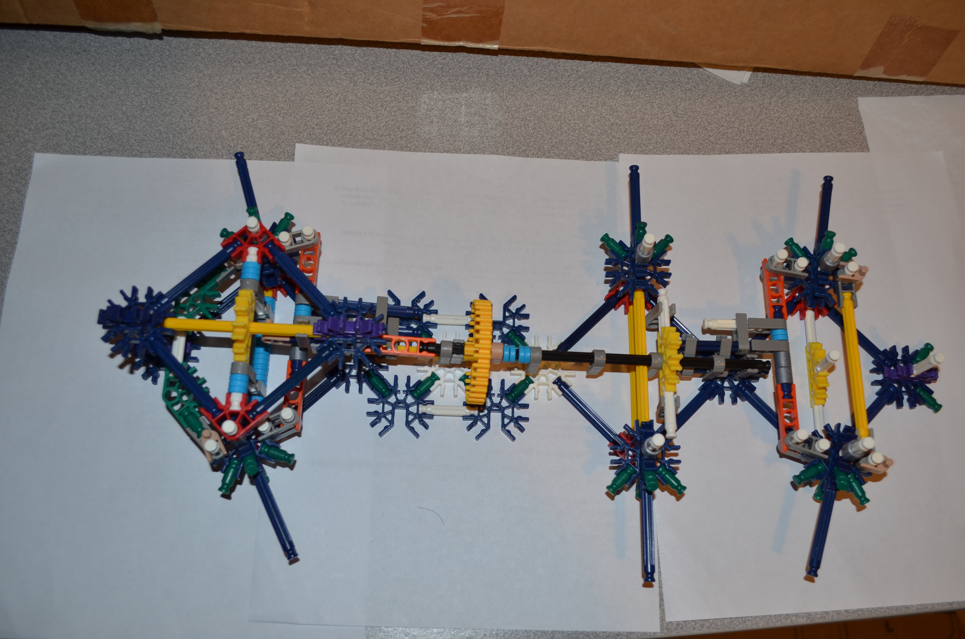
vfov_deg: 39.8
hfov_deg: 57.3
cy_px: 320
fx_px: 883
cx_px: 482
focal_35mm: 33
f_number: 5.6
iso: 200
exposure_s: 1/30
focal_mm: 22
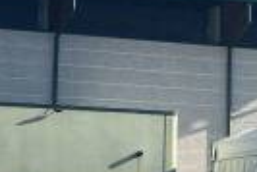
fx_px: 1601
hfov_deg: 9.1
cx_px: 228
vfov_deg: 6.1
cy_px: 37
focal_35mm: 224
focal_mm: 3.99
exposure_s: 1/1548
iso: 20
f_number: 1.8
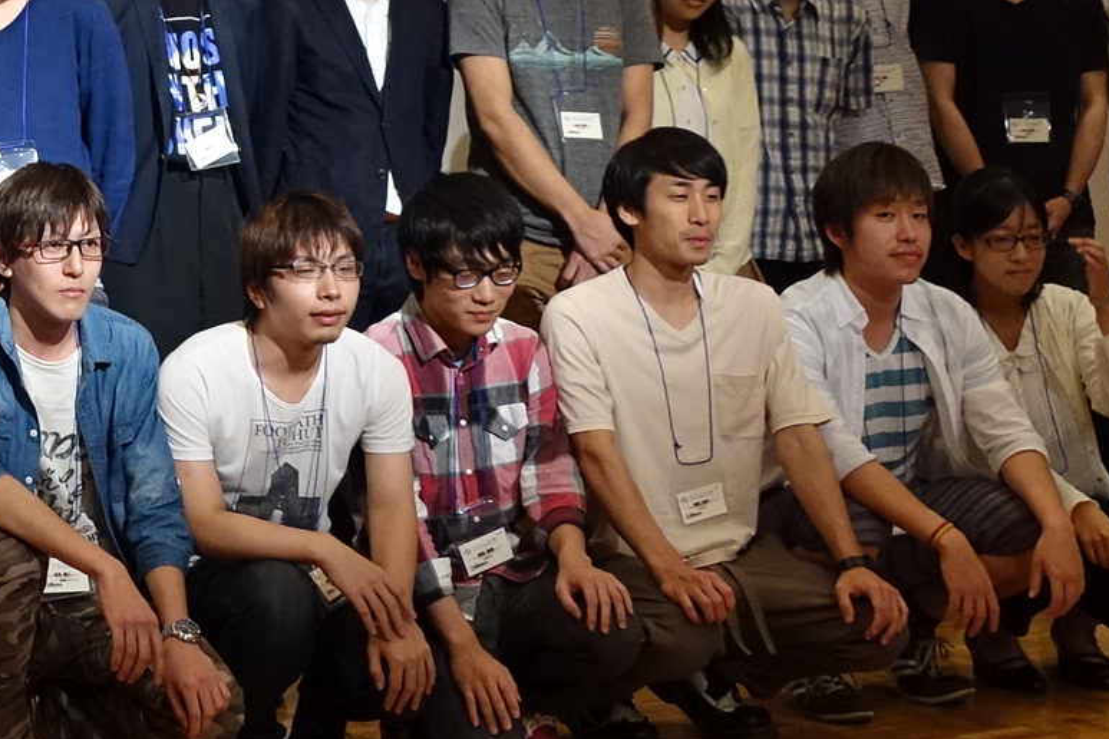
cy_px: -105
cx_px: -44
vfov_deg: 14.5
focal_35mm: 92
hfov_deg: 21.3
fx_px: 2833
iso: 1000
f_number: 2.8
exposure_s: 1/200
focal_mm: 9.47
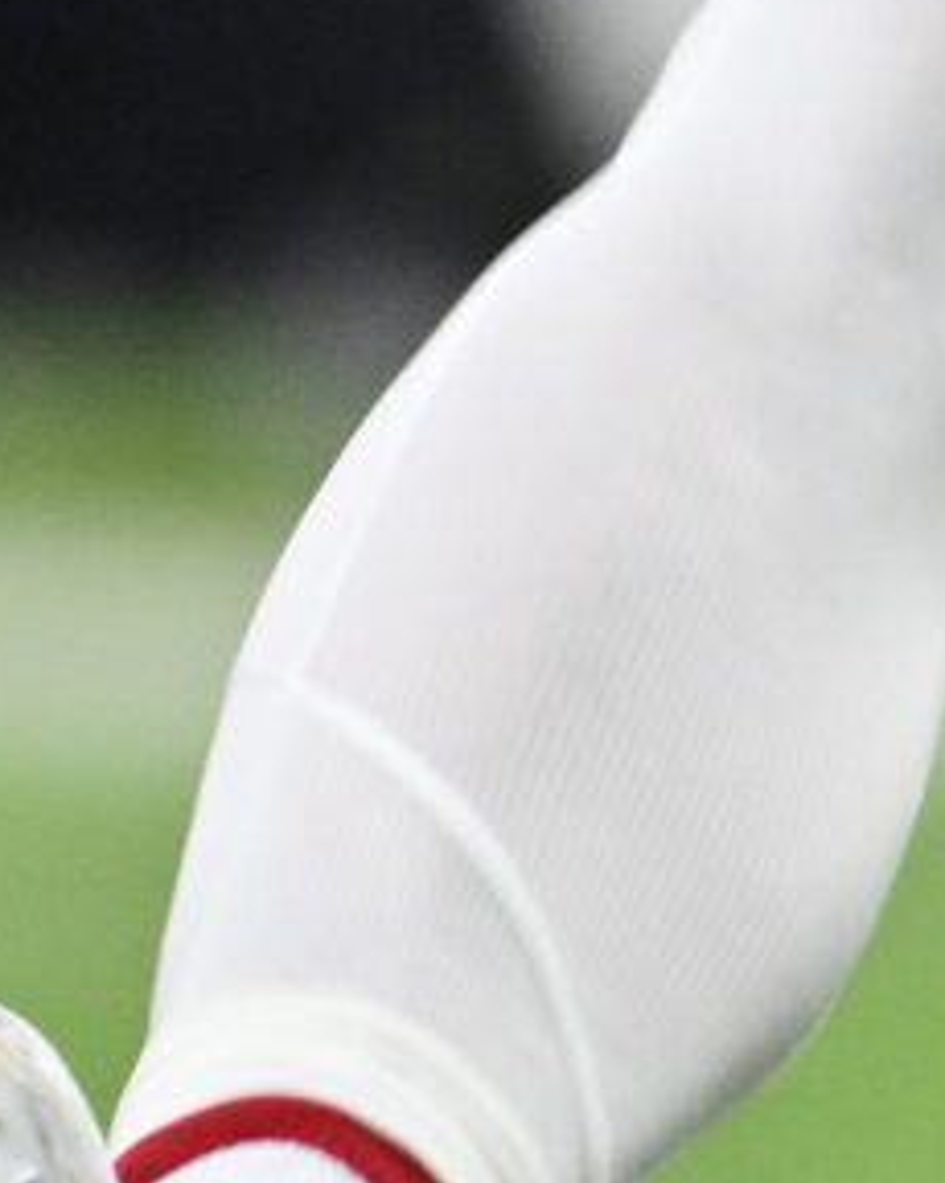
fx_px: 116752
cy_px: -1353
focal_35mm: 3336
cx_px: 764
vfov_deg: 0.6
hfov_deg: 0.5
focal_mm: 400
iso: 720
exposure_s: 1/500
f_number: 3.2
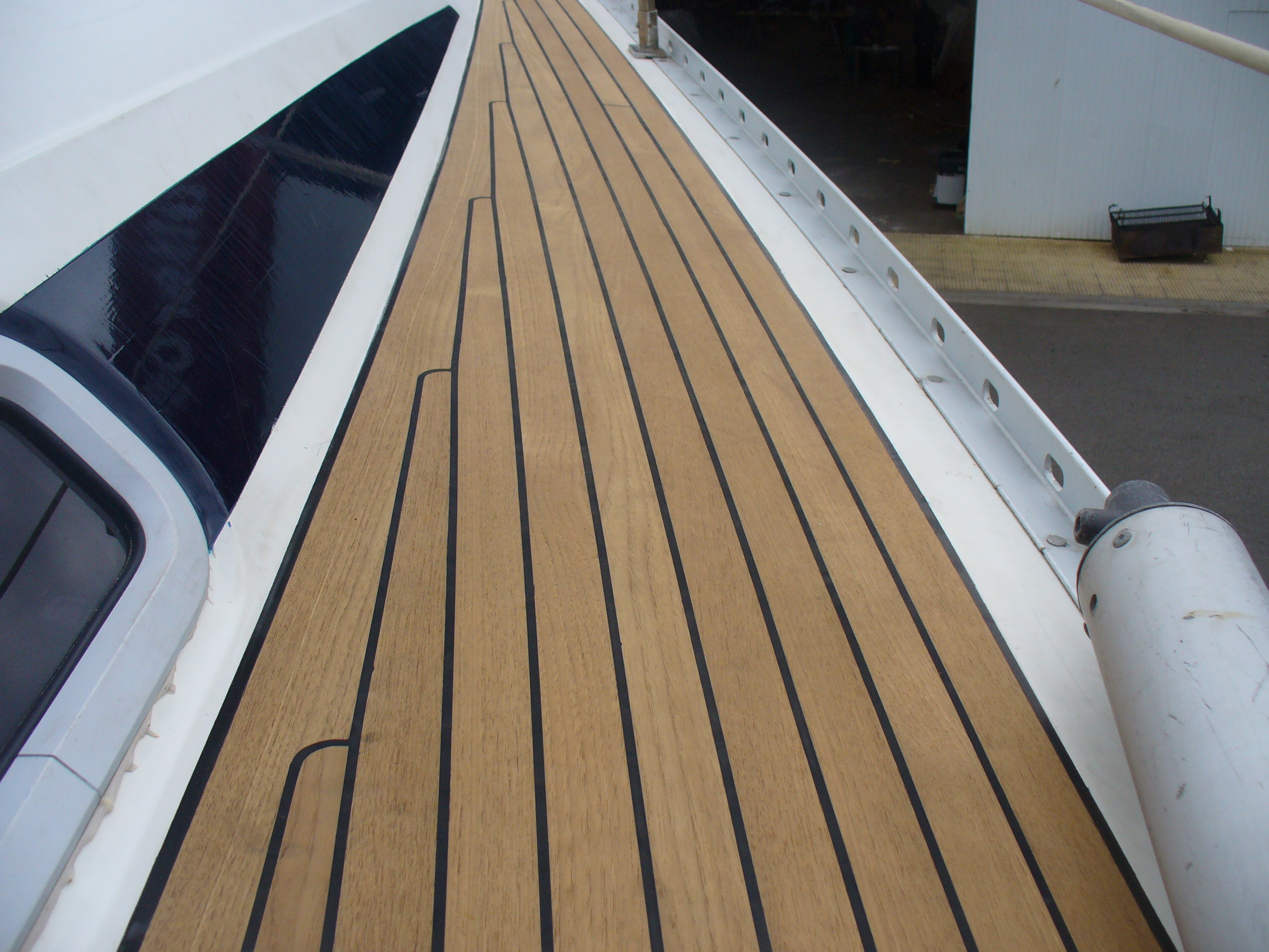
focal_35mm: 37
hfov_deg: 50.1
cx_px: 634
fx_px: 1356
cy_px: 476
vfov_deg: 38.7
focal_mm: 6.1
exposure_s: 1/500
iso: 80
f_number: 5.6
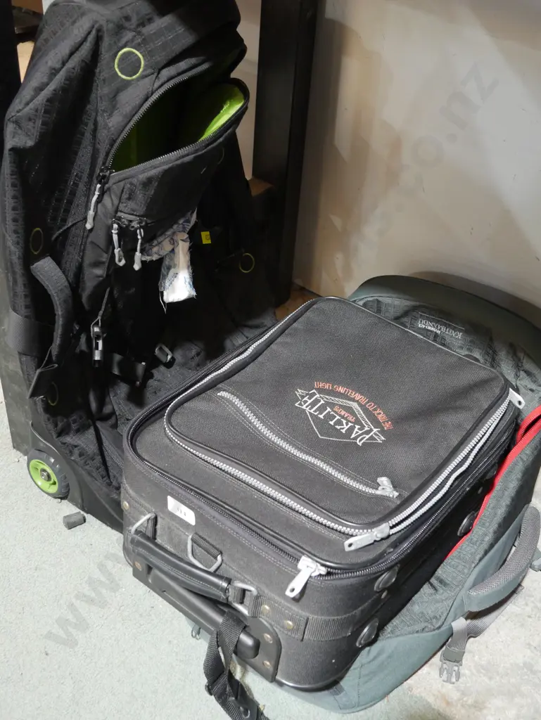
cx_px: 270
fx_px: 874
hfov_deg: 34.4
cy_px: 360
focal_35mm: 42
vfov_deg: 44.8
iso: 2000
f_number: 4.6
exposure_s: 1/60
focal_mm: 21
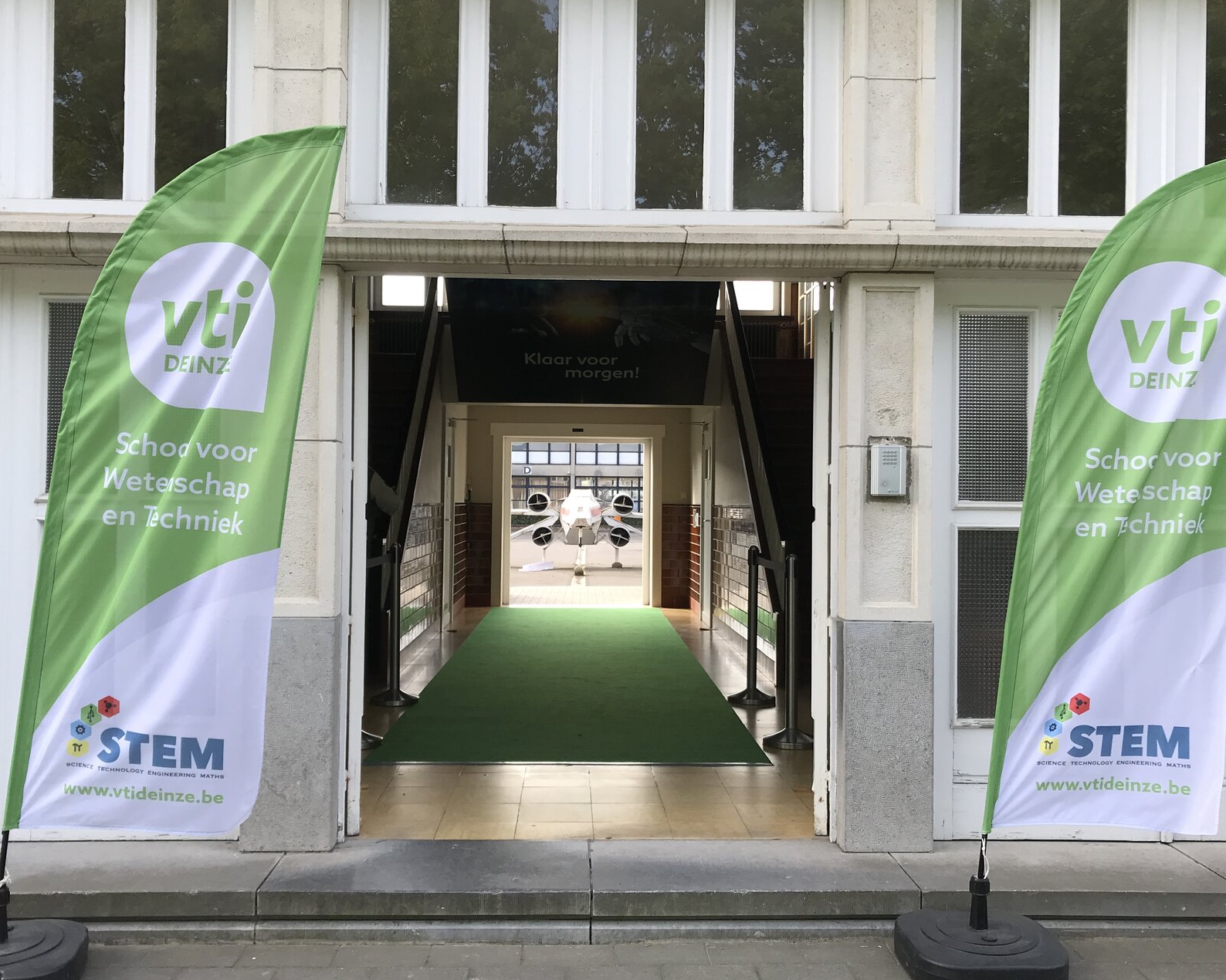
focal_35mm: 34
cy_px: 494
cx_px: 611
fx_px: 1234
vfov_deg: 43.3
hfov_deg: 52.8
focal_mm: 3.99
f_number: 1.8
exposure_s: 1/310
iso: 20
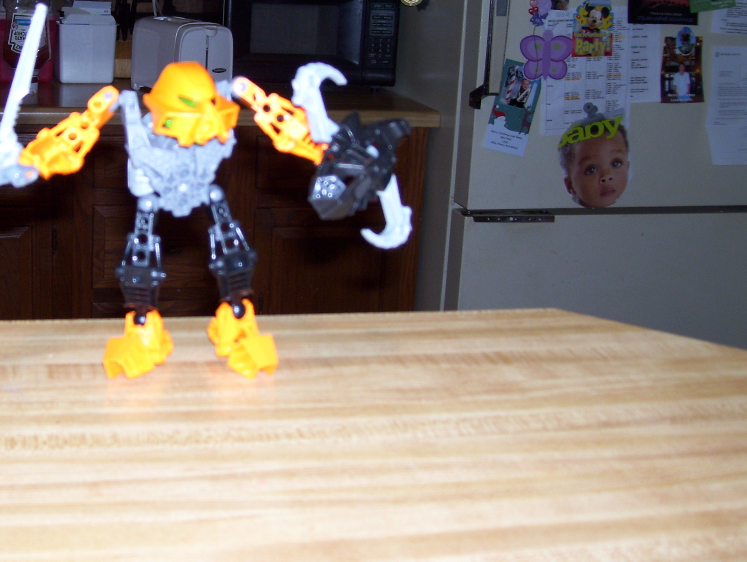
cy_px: 184
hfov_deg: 34.8
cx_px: 195
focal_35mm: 54
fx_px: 1167
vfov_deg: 26.9
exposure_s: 1/60
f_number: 2.7
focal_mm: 6
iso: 80
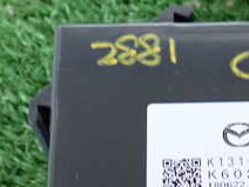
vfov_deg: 14.2
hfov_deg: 18.8
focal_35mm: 102
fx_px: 734
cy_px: 208
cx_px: 236
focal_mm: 6.37
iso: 800
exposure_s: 1/25
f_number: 2.5
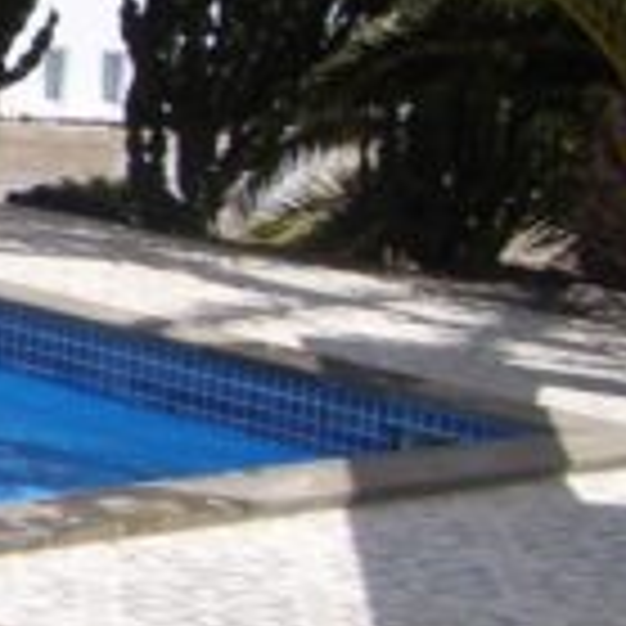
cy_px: 5
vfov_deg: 11.2
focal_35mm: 155
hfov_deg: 10.5
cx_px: -567
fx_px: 3171
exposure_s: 1/400
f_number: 4.3
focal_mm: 5.8
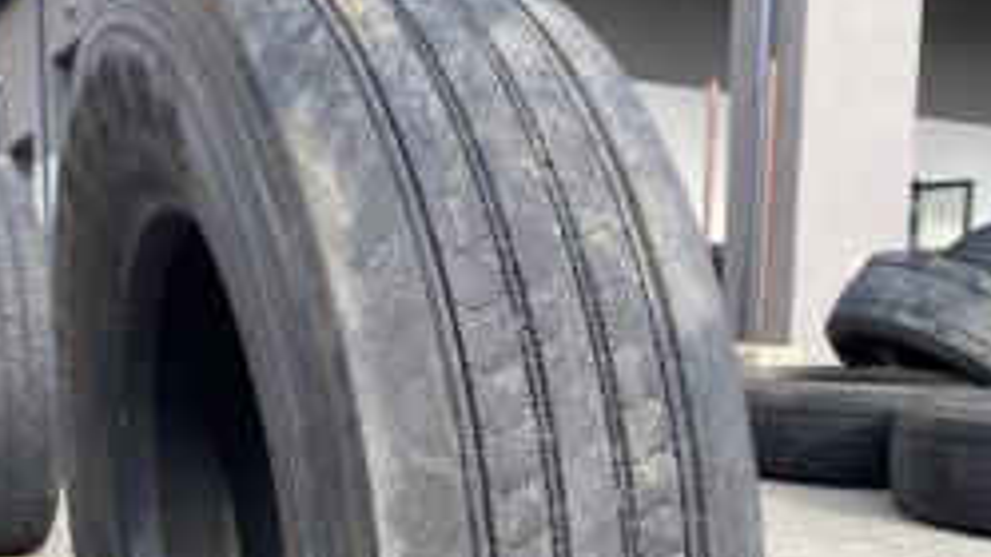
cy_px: 527
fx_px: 1287
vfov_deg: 23.6
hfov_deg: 42.1
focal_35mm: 49
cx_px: 517
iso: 32
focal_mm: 4.25
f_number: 1.8
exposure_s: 1/640
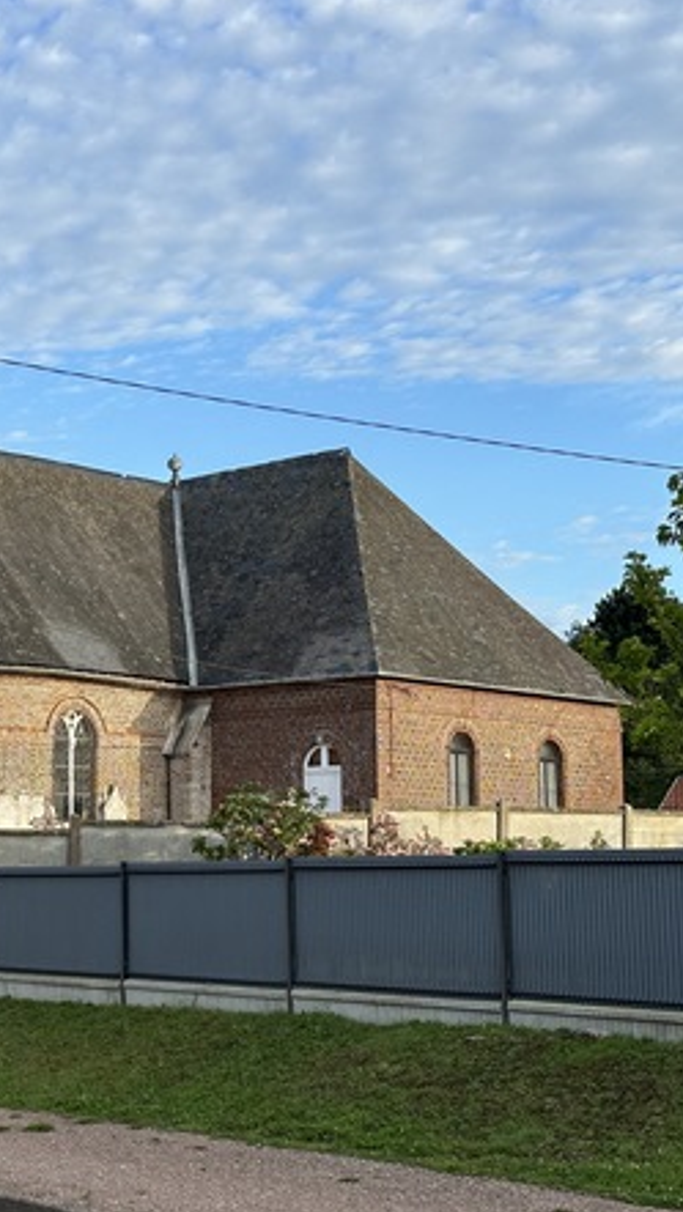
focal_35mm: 71
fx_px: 2283
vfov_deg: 29.7
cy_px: 606
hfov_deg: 16.8
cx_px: 60
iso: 64
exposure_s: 1/1357
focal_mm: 6.86
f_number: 1.78
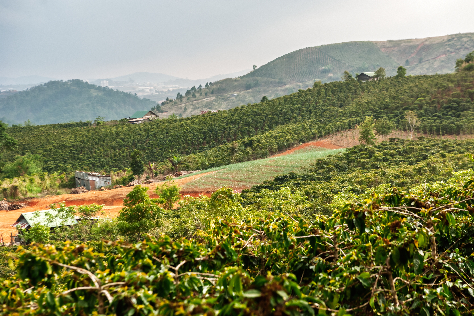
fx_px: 921
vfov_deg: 19.4
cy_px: 158
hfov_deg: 28.9
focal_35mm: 70
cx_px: 237
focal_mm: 70
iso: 800
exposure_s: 1/640
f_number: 5.6
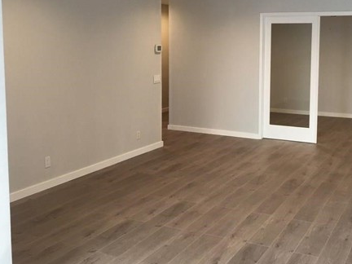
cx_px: 253
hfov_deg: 42.8
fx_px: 437
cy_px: 90
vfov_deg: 33.3
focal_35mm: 43
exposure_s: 1/30
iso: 40
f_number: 2.2
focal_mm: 4.15
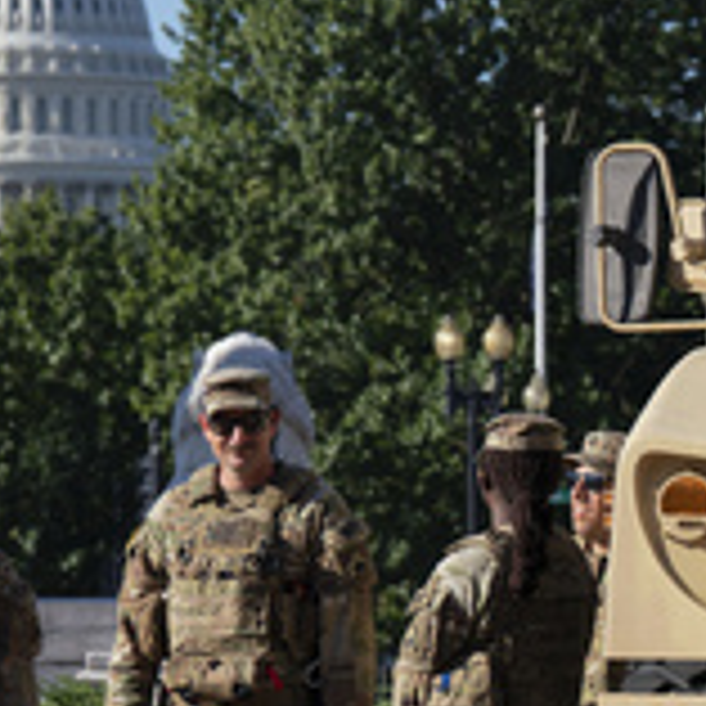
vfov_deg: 5.6
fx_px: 7176
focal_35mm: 311
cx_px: 904
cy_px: 452
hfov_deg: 5.6
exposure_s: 1/1000
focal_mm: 112
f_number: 6.3
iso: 160
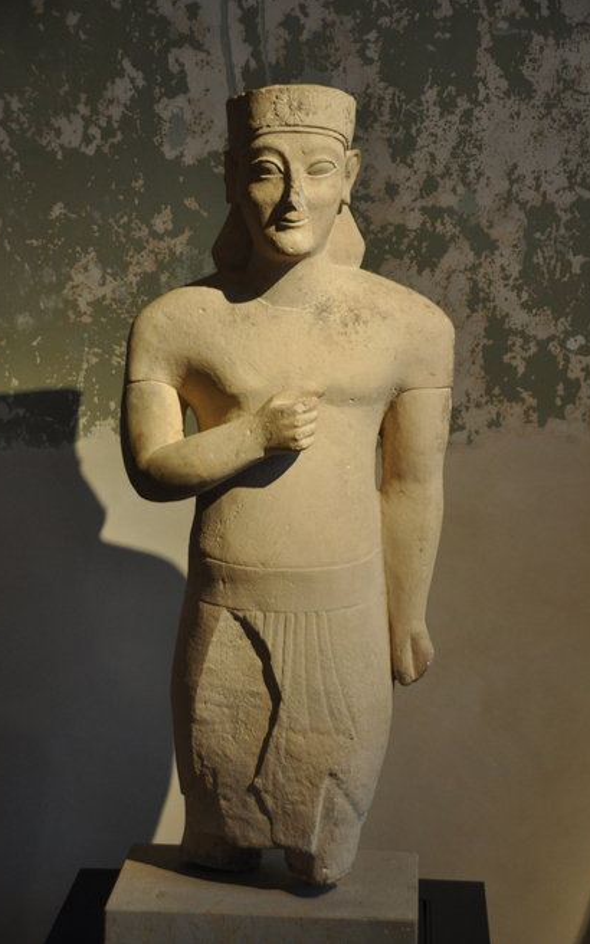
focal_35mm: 77
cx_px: 297
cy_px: 471
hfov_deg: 16.9
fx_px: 1981
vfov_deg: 26.8
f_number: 4.8
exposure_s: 1/50
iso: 800
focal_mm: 50
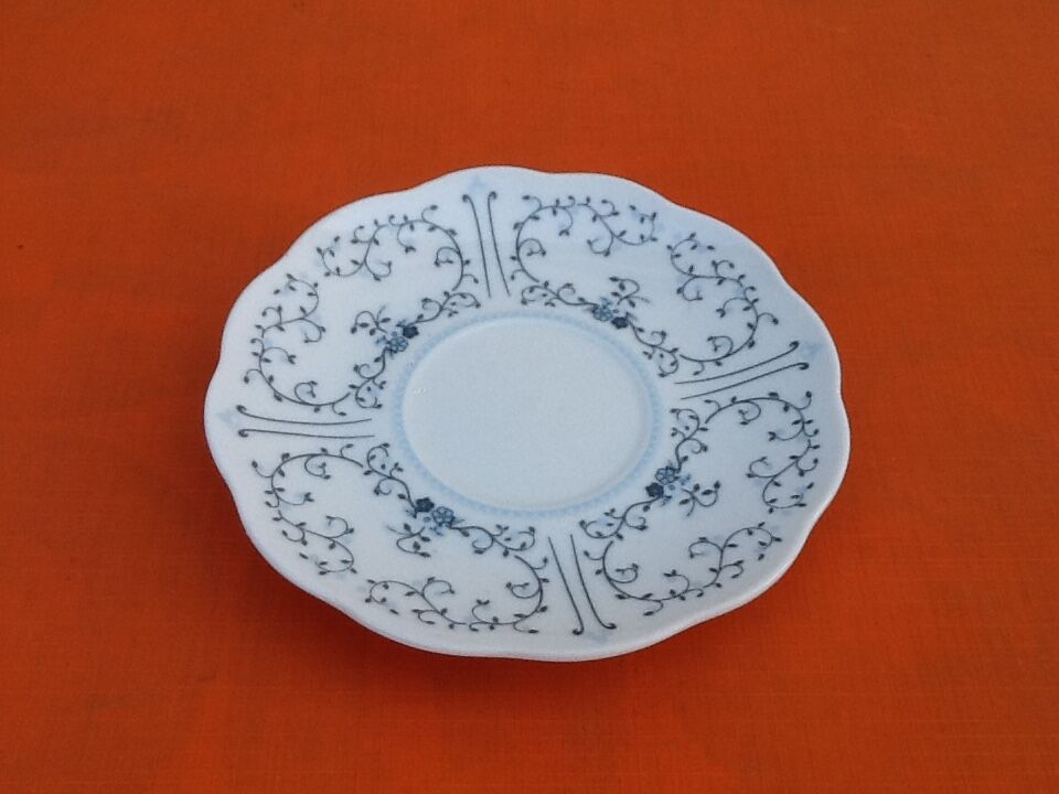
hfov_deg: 42.9
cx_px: 530
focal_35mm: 44
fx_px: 1346
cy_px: 397
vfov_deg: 32.9
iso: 40
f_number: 2.4
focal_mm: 2.03
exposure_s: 1/326
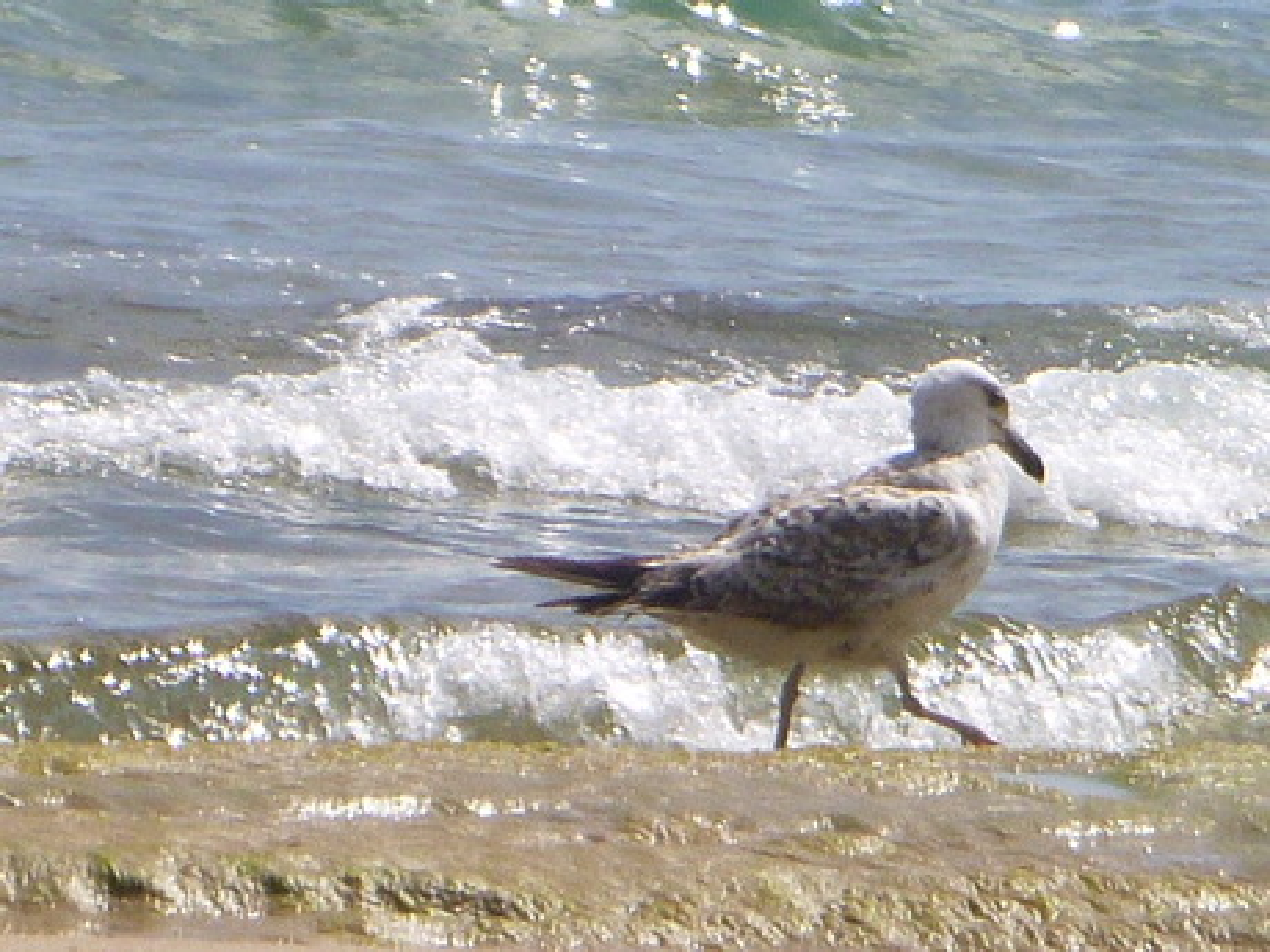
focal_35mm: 450
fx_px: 16510
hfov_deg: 4.4
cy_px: 476
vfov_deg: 3.3
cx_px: 635
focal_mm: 18
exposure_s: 1/500
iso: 100
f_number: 5.7
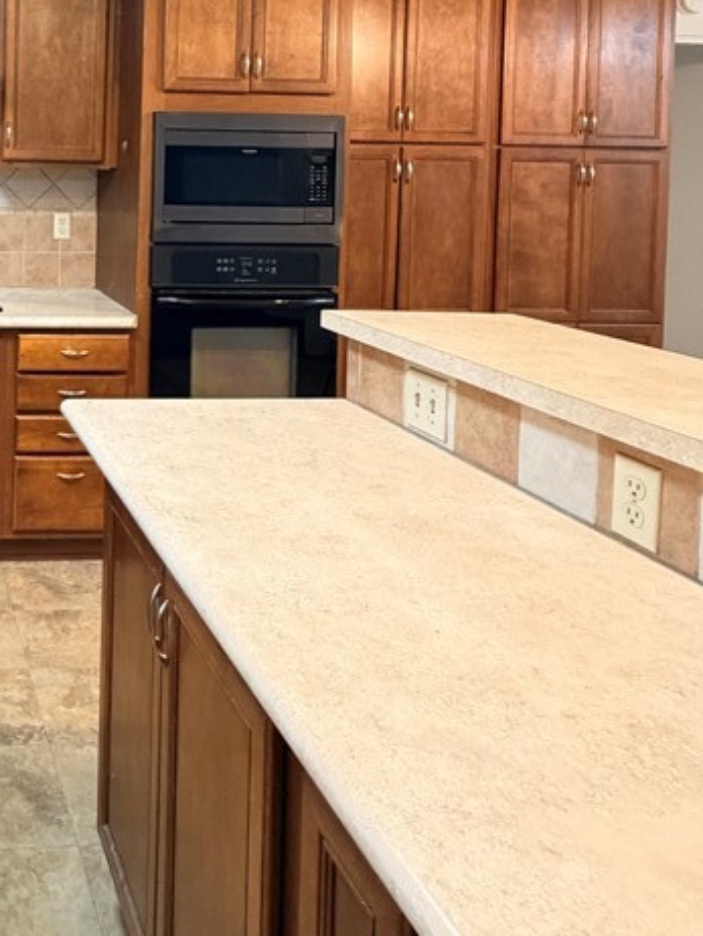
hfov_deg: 38.2
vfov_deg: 54.2
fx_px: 839
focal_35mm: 31
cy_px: 182
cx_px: -61
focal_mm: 2.22
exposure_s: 1/60
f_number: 2.2
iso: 500
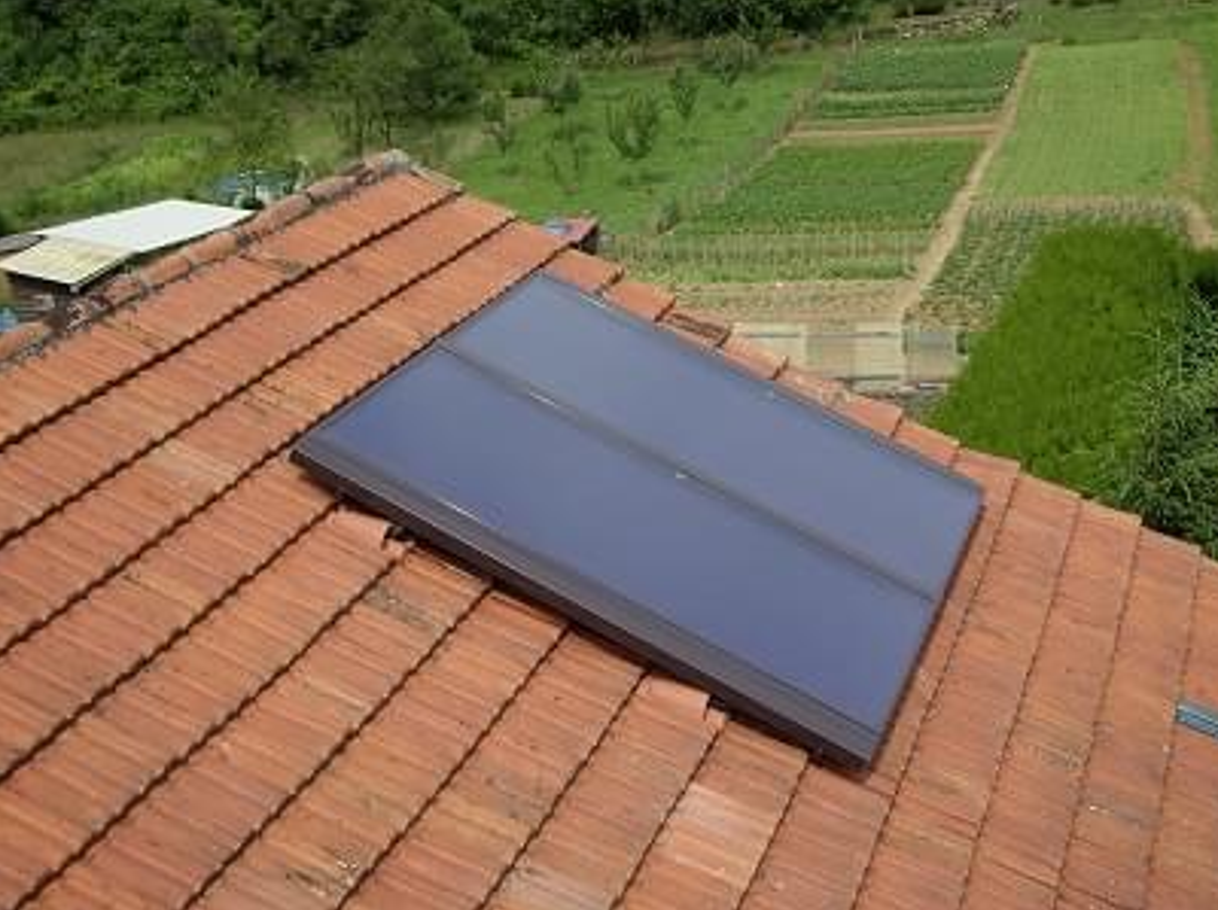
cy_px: 466
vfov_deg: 30.2
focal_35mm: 48
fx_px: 1687
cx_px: 629
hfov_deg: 39.7
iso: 50
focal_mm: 9.6
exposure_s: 1/160
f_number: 6.2
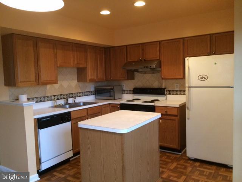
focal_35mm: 30
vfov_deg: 46.8
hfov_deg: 60.0
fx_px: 210
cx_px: 121
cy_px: 91
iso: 320
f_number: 2.2
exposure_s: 1/30
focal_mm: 4.12
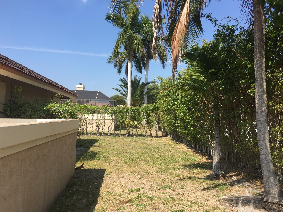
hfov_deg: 60.0
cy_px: 107
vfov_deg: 46.8
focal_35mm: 30
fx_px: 245
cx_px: 139
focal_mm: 4.15
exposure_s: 1/1364
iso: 32
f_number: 2.2
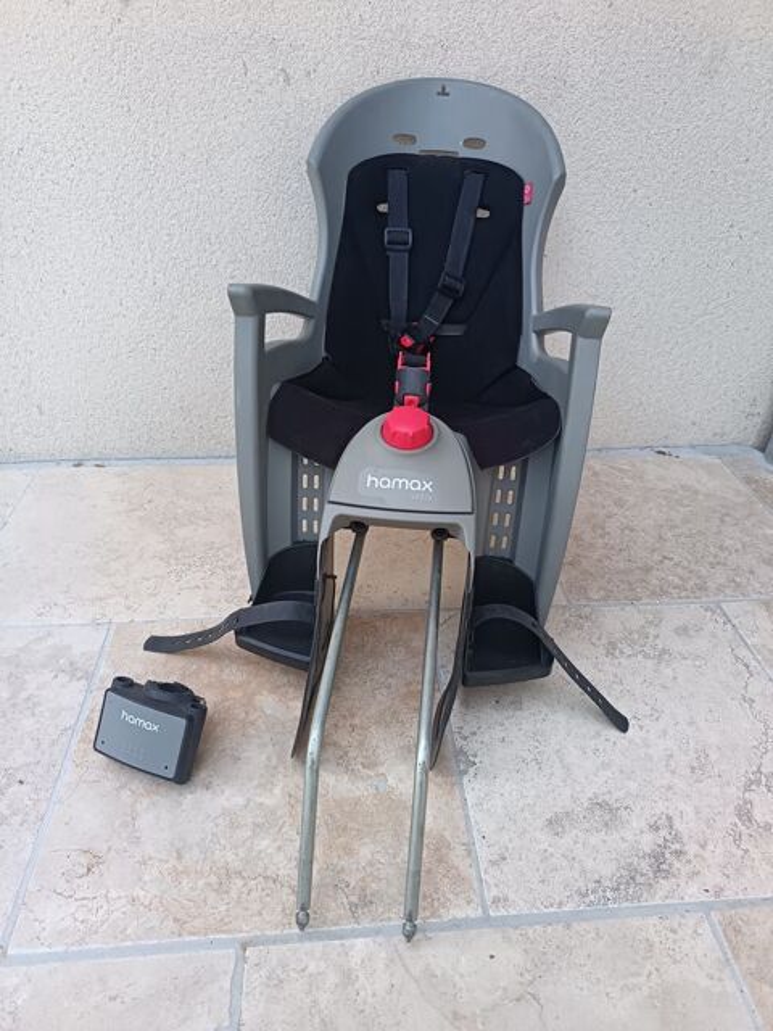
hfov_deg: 56.8
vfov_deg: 71.6
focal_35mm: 24
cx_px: 386
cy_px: 516
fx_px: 715
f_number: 1.75
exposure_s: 1/50
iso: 415
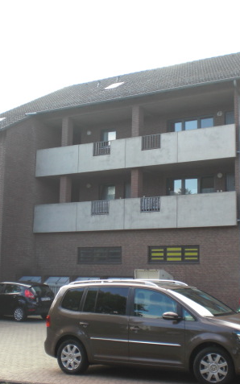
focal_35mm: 54
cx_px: 139
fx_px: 565
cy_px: 192
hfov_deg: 23.9
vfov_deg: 37.5
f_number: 3.1
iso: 64
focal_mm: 6.3
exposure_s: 1/160
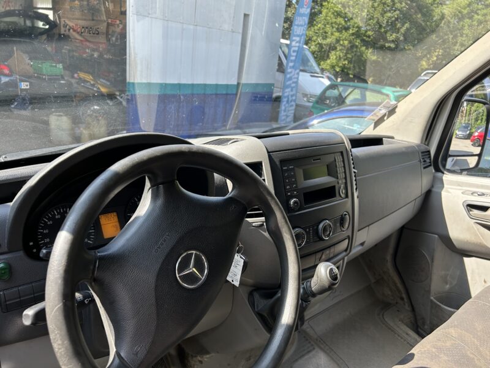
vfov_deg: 53.1
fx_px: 368
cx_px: 245
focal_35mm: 26
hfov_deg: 67.3
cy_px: 184
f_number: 1.5
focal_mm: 5.7
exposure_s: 1/401
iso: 50
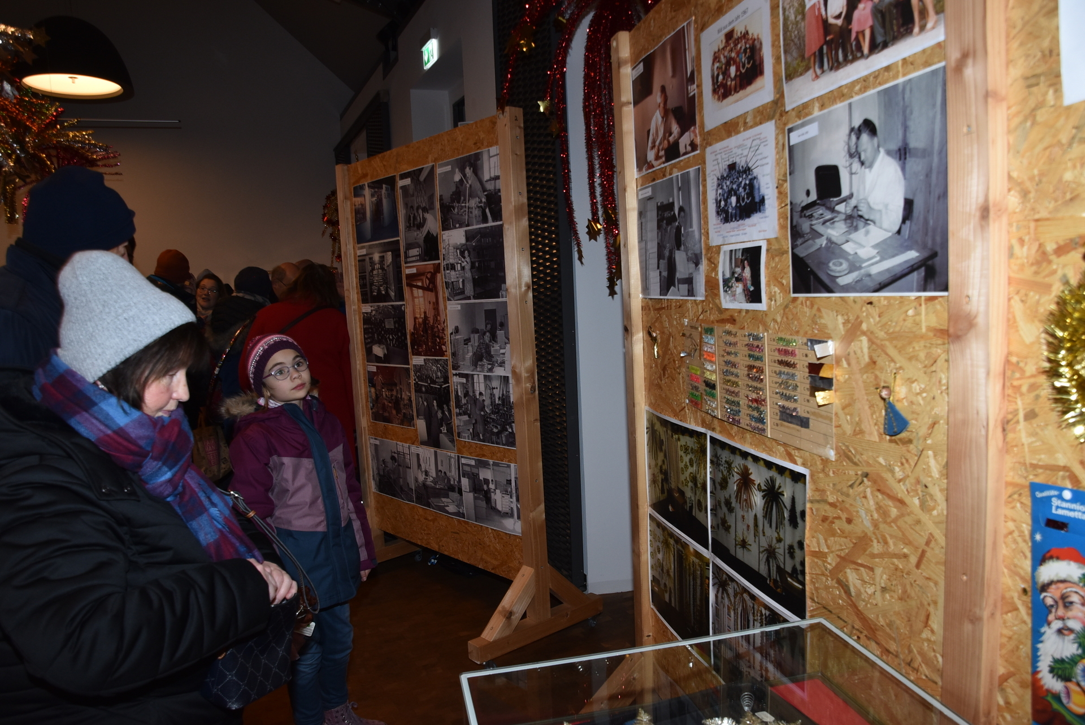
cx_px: 542
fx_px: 724
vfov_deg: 53.2
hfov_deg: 73.7
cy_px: 362
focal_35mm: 24
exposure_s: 1/60
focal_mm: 16
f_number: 5.6
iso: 400
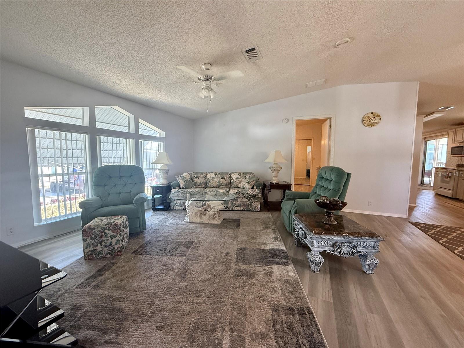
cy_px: 174
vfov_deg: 85.7
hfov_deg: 102.1
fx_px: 188
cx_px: 232
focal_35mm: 14
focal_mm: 2.22
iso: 640
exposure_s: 1/120
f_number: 2.2
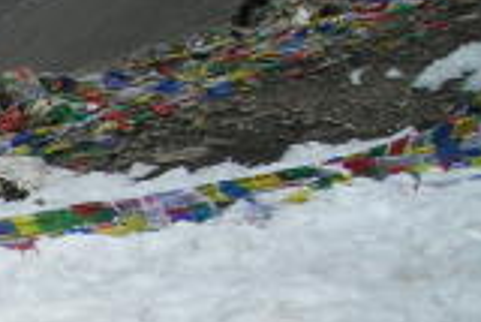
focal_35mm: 158
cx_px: -466
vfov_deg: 8.6
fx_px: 2113
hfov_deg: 11.7
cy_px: 418
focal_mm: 6.3
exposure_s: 1/541
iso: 50
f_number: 6.4
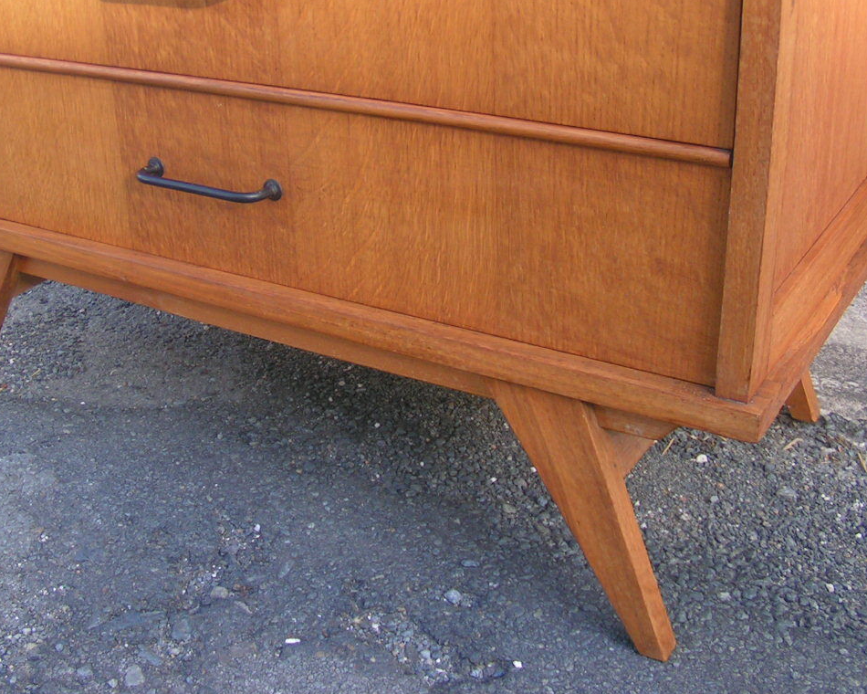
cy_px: 265
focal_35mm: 50
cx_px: 339
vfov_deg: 30.1
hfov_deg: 37.2
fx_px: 1283
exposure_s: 1/100
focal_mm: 5.8
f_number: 2.8
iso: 50
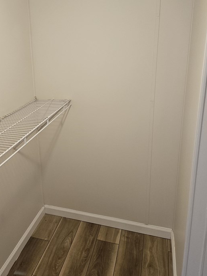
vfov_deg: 56.3
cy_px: 108
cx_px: 71
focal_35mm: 32
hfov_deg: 43.7
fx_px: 255
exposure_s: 1/120
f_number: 1.8
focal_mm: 5.4
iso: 250
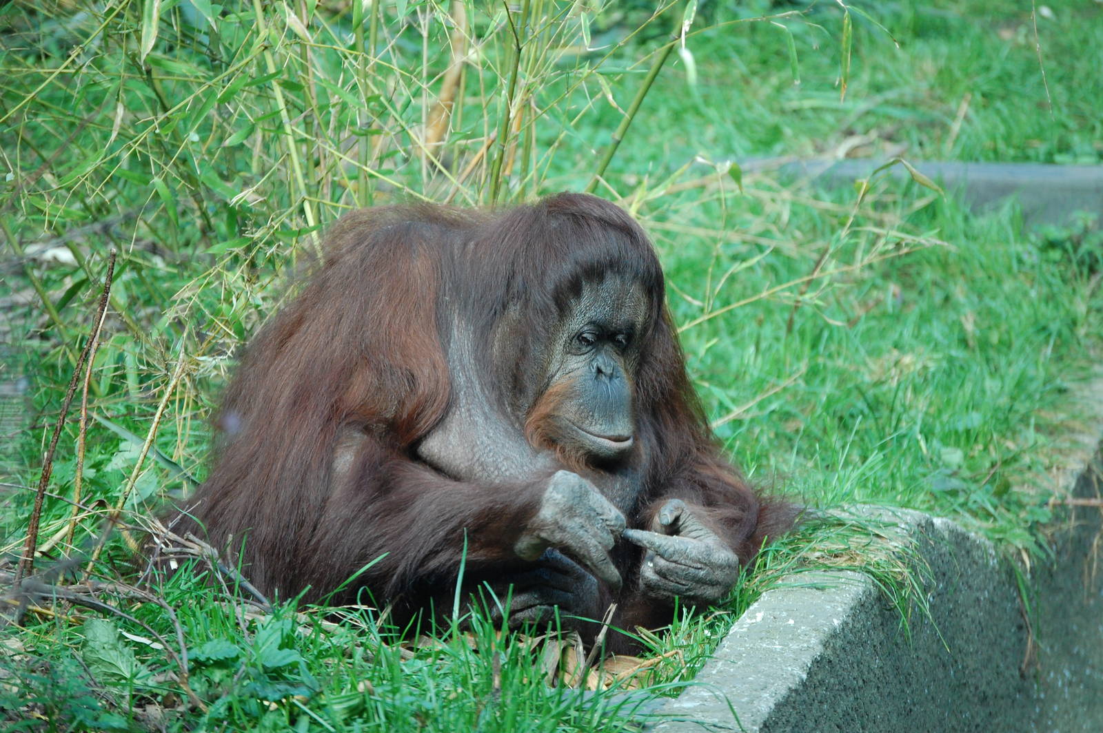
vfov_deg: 6.8
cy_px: 366
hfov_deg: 10.2
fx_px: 6199
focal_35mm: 202
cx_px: 552
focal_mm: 135
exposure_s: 1/250
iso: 800
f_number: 5
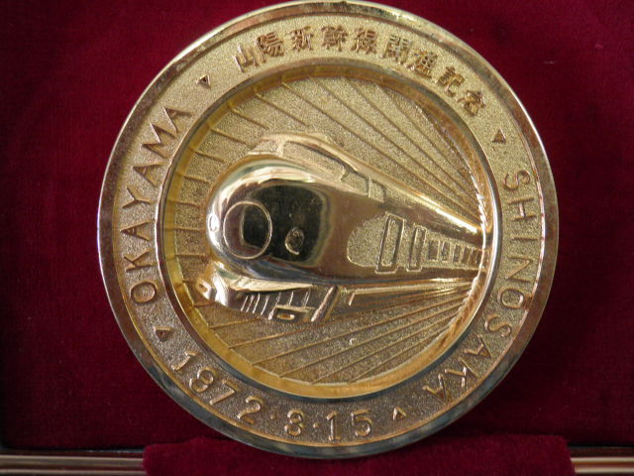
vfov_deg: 35.1
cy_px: 238
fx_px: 751
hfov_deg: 45.8
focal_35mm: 41
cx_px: 317
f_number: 3.9
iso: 200
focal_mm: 7.3
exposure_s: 1/30
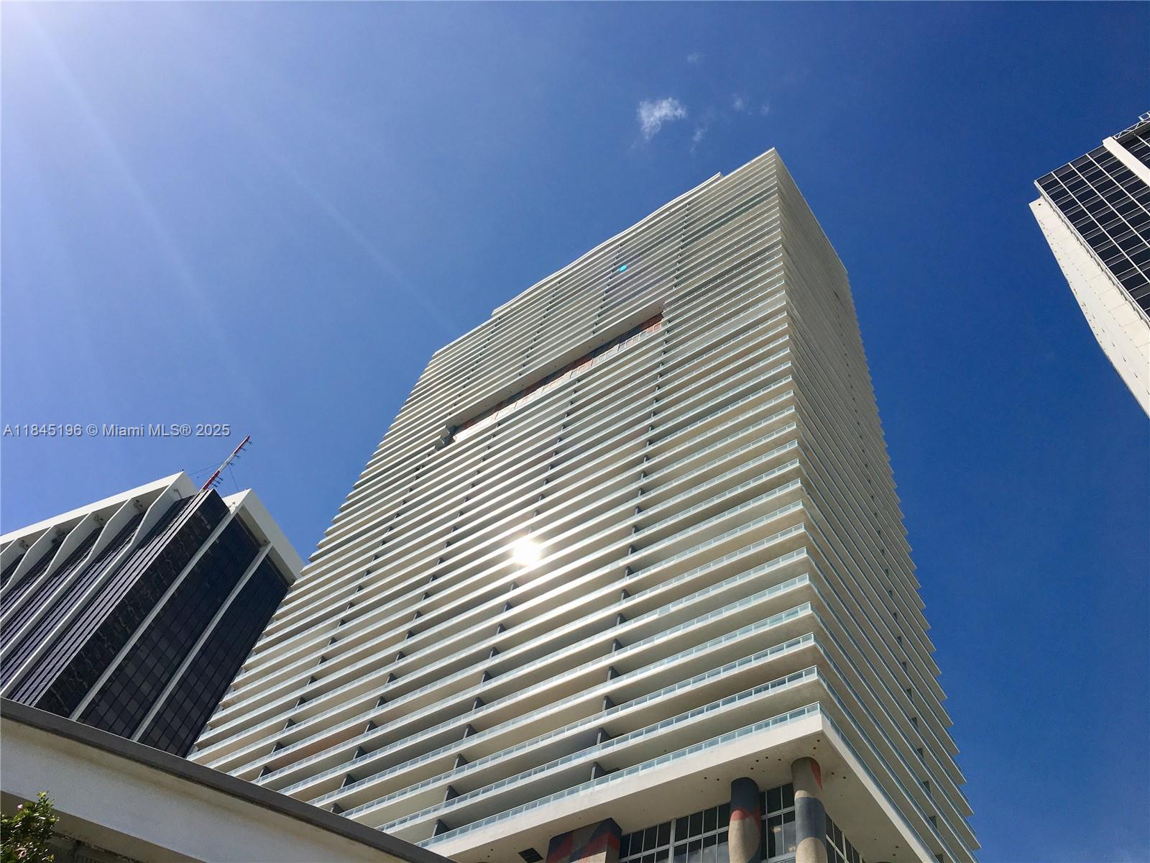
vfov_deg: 48.2
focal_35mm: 29
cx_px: 575
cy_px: 432
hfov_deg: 61.7
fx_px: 963
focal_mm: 4.15
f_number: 2.2
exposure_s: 1/3663
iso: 25
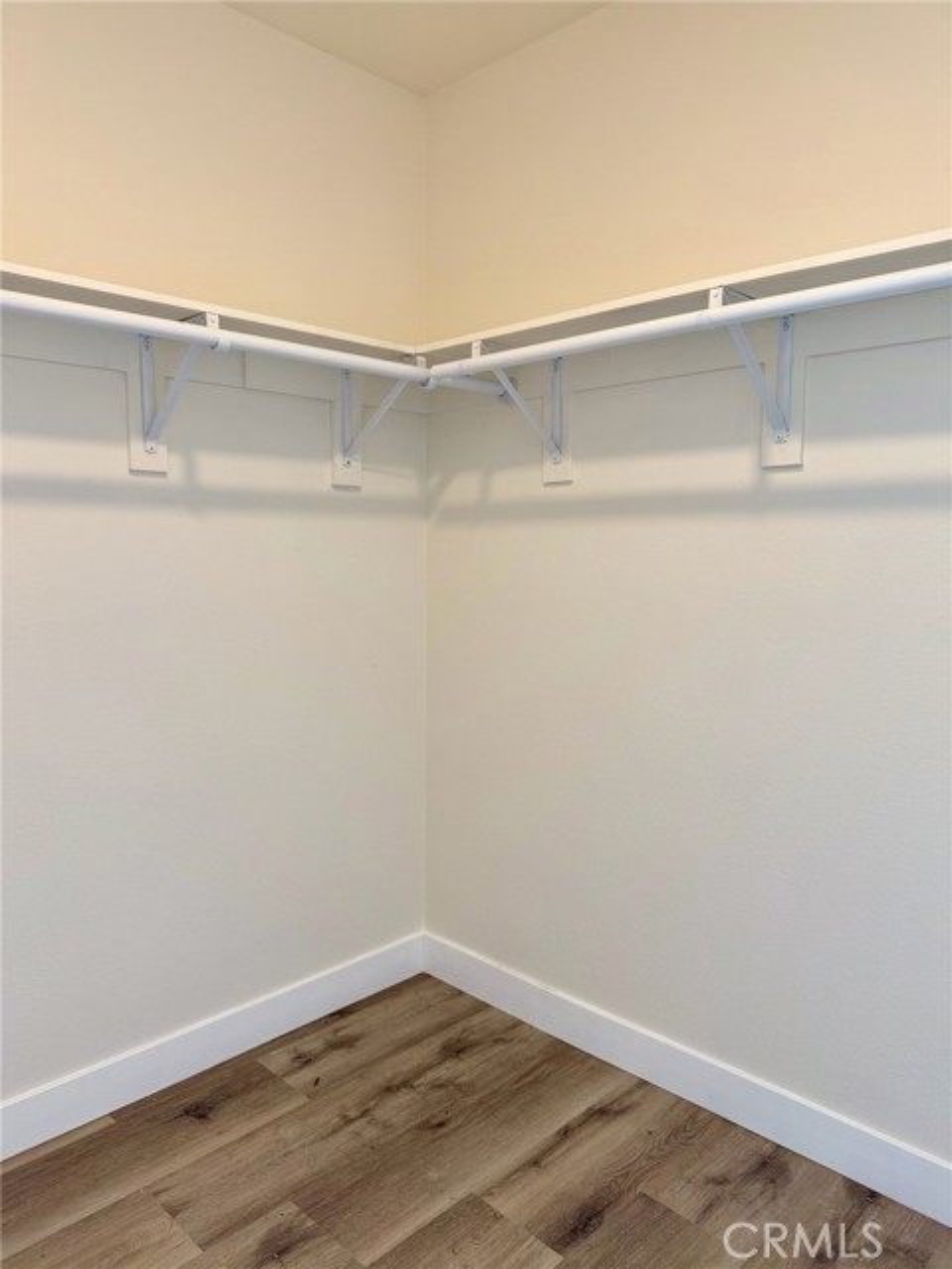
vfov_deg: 71.6
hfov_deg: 56.8
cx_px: 476
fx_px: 880
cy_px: 634
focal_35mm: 24
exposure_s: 1/120
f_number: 1.78
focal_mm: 6.76
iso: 100
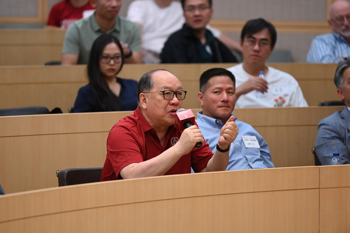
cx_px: 175
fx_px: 1943
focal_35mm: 200
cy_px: 116
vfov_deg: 6.9
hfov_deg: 10.3
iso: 1600
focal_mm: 200
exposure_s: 1/160
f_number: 2.8
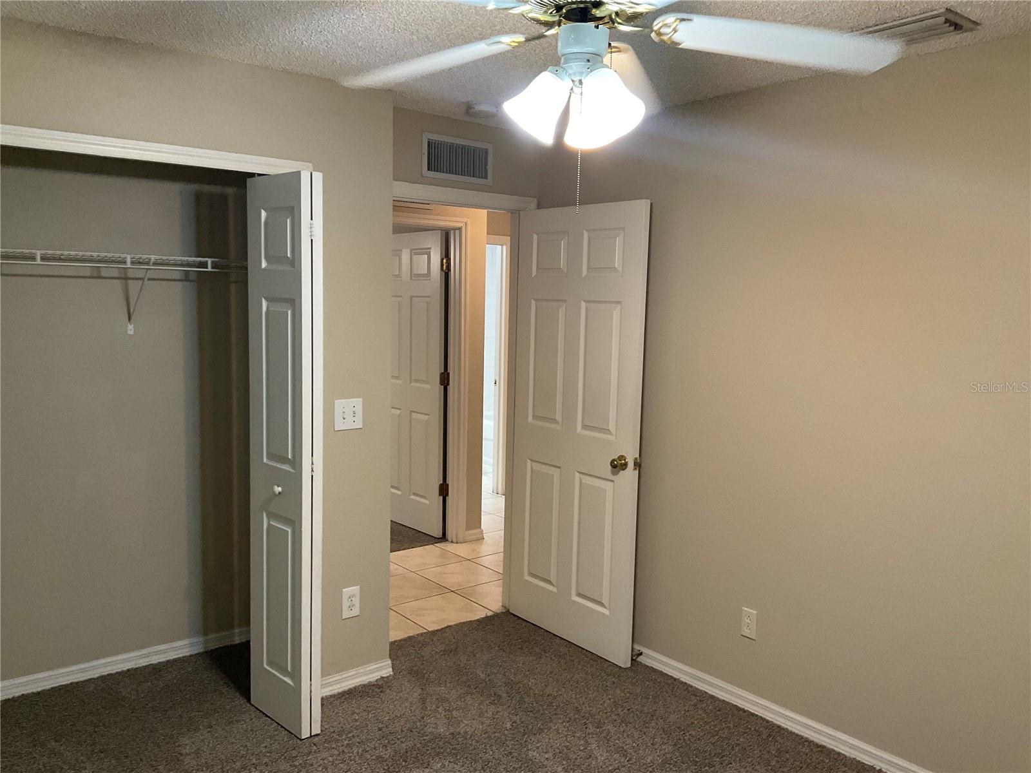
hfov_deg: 61.7
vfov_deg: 48.2
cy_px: 386
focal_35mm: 29
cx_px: 516
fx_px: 864
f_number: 1.8
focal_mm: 3
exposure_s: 1/60
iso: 160
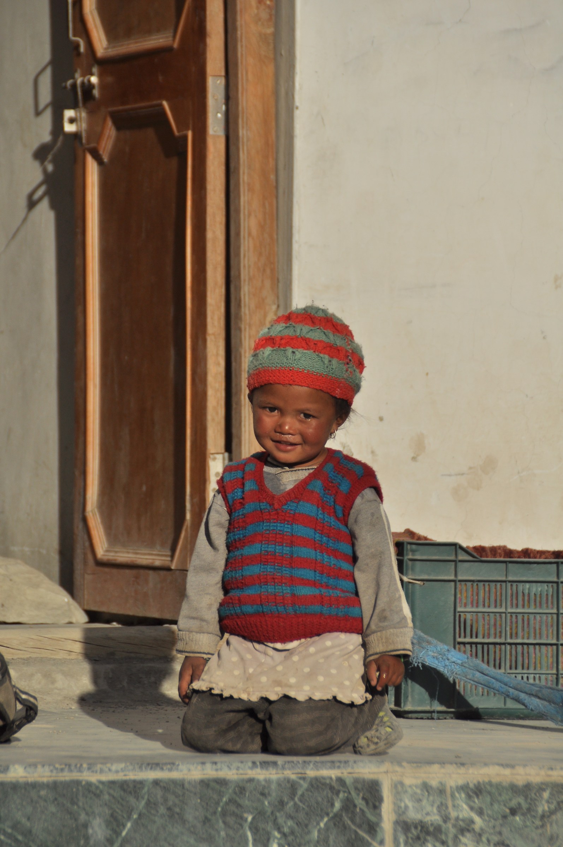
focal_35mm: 300
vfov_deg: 6.9
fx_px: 7055
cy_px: 424
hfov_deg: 4.6
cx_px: 282
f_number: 6.3
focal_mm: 200
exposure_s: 1/800
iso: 160
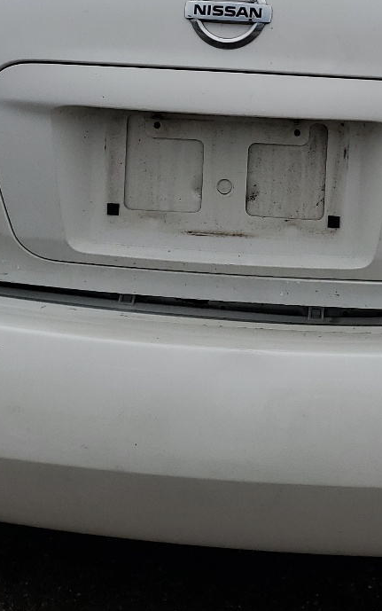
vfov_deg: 31.2
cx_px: 273
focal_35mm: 64
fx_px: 1065
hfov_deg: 20.2
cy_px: 123
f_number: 1.5
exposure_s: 1/2000
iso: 50
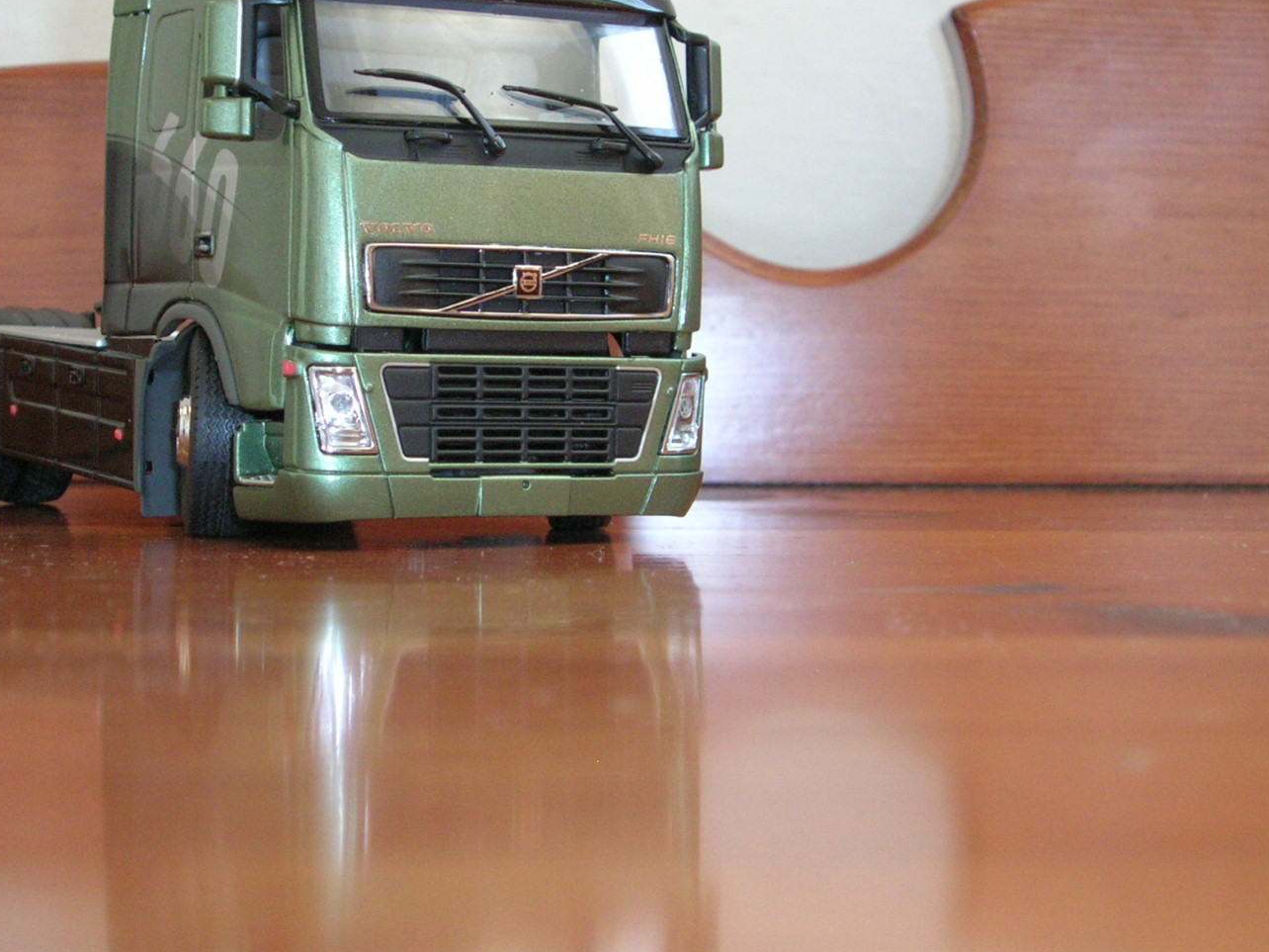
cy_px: 368
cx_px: 482
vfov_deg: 18.2
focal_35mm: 81
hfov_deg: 24.1
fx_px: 2969
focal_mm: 9.9
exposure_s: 1/3.8
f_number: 3.5
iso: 200
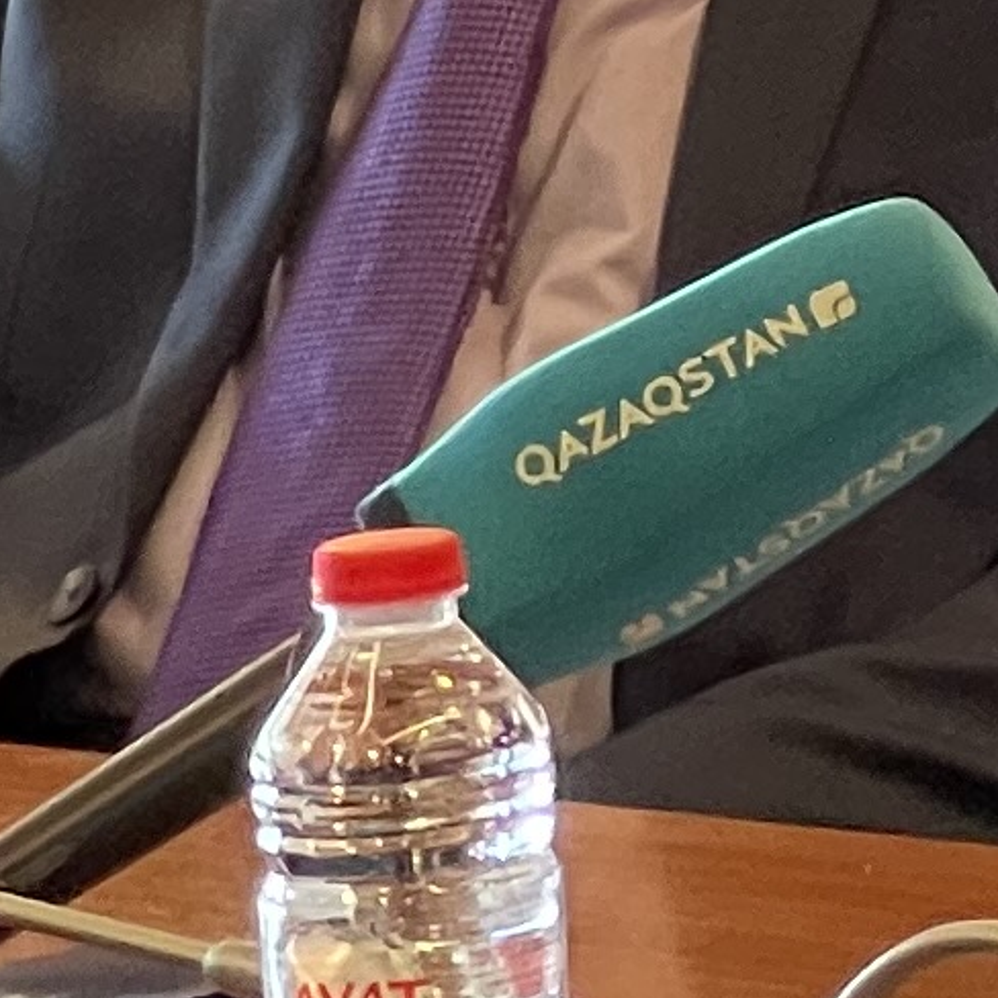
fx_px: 15233
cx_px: 4008
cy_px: -1065
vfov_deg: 3.7
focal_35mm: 467
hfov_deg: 3.6
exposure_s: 1/50
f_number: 2.2
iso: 200
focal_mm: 7.5
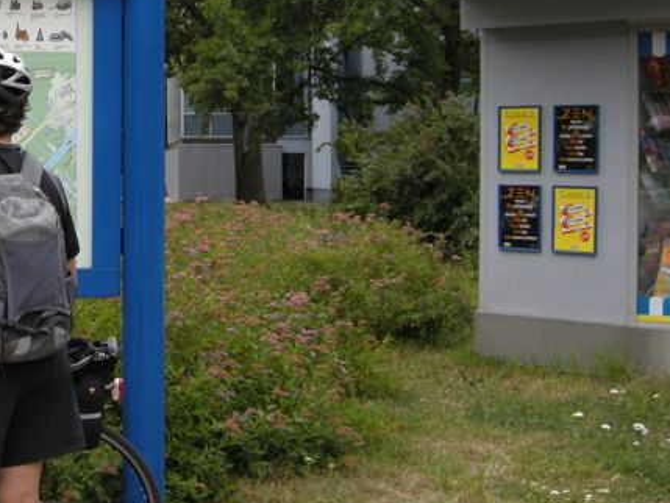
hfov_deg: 27.1
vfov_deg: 20.9
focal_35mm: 70
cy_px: 143
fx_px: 1355
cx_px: 106
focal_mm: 8.5
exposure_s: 1/160
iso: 64
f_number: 4
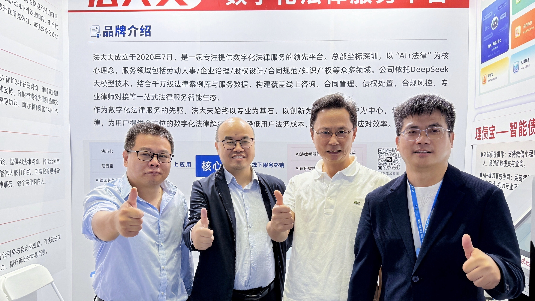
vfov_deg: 38.8
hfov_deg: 64.3
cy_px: 180
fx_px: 426
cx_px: 267
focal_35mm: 30
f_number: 1.8
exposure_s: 1/100
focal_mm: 6.8
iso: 80
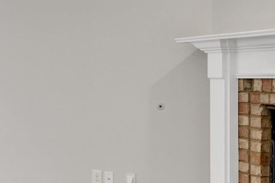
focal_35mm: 73
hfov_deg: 23.6
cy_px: 72
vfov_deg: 18.7
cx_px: -107
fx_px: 558
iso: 400
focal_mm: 16
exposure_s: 1/4
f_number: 11
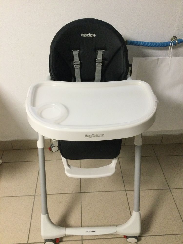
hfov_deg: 45.4
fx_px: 219
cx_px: 92
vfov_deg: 58.4
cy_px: 122
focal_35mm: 31
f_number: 2.4
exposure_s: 1/33
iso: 250
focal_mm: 3.3
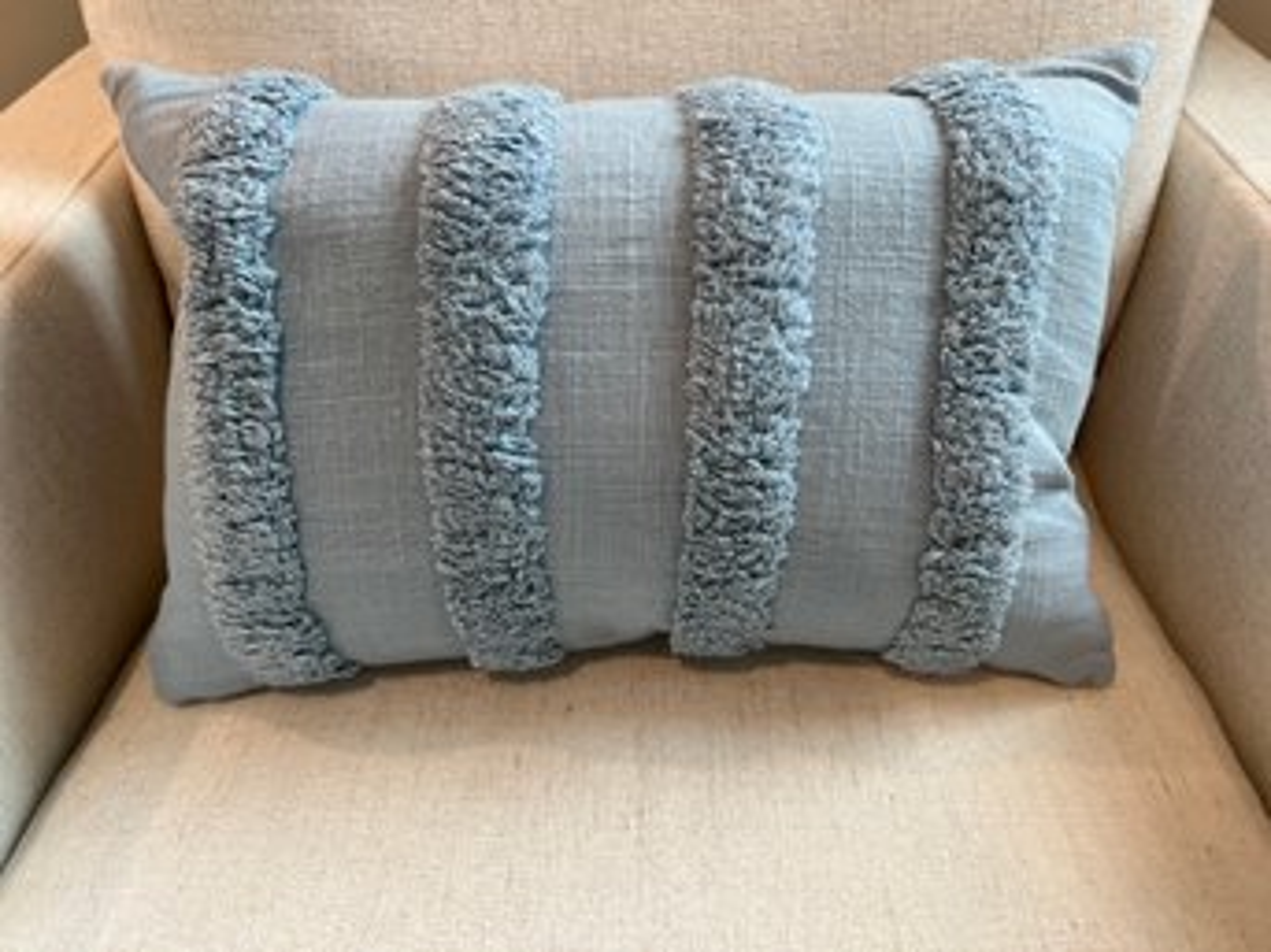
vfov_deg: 53.0
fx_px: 954
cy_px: 476
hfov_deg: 67.3
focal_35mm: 26
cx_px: 636
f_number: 1.5
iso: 100
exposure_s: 1/120
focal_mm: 5.7
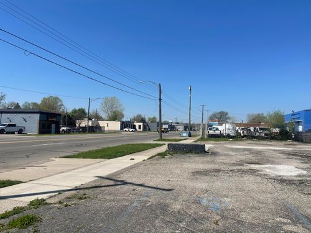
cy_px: 116
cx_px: 156
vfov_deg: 54.9
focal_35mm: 25
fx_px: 225
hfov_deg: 69.4
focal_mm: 5.1
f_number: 1.6
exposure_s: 1/4717
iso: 32
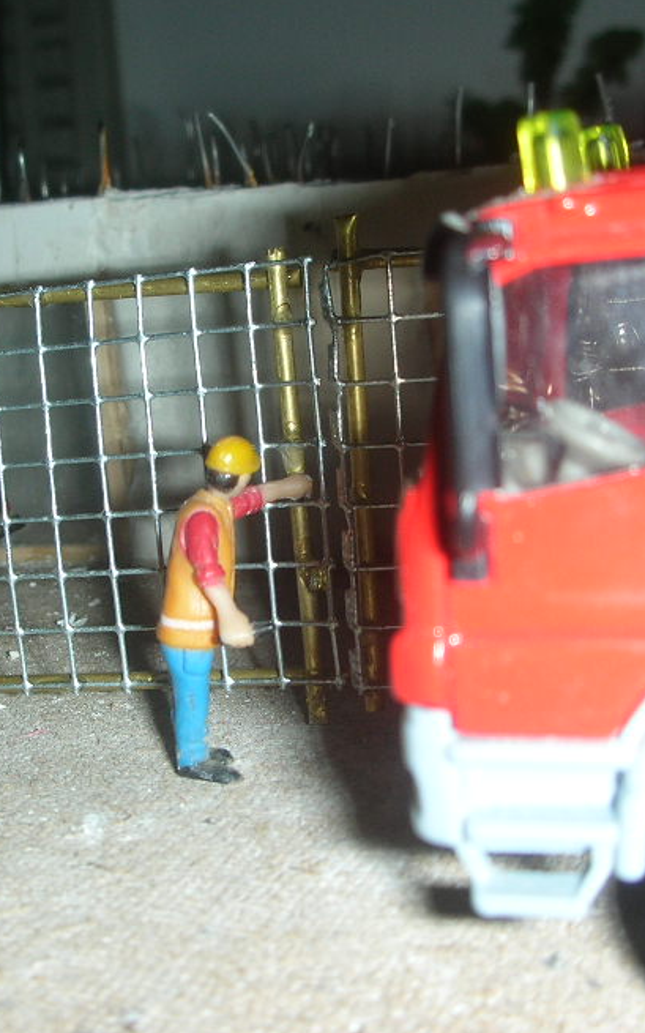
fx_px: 1632
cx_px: 205
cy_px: 535
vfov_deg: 35.1
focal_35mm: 58
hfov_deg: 22.2
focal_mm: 5.8
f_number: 3
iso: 50
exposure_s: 1/60.1
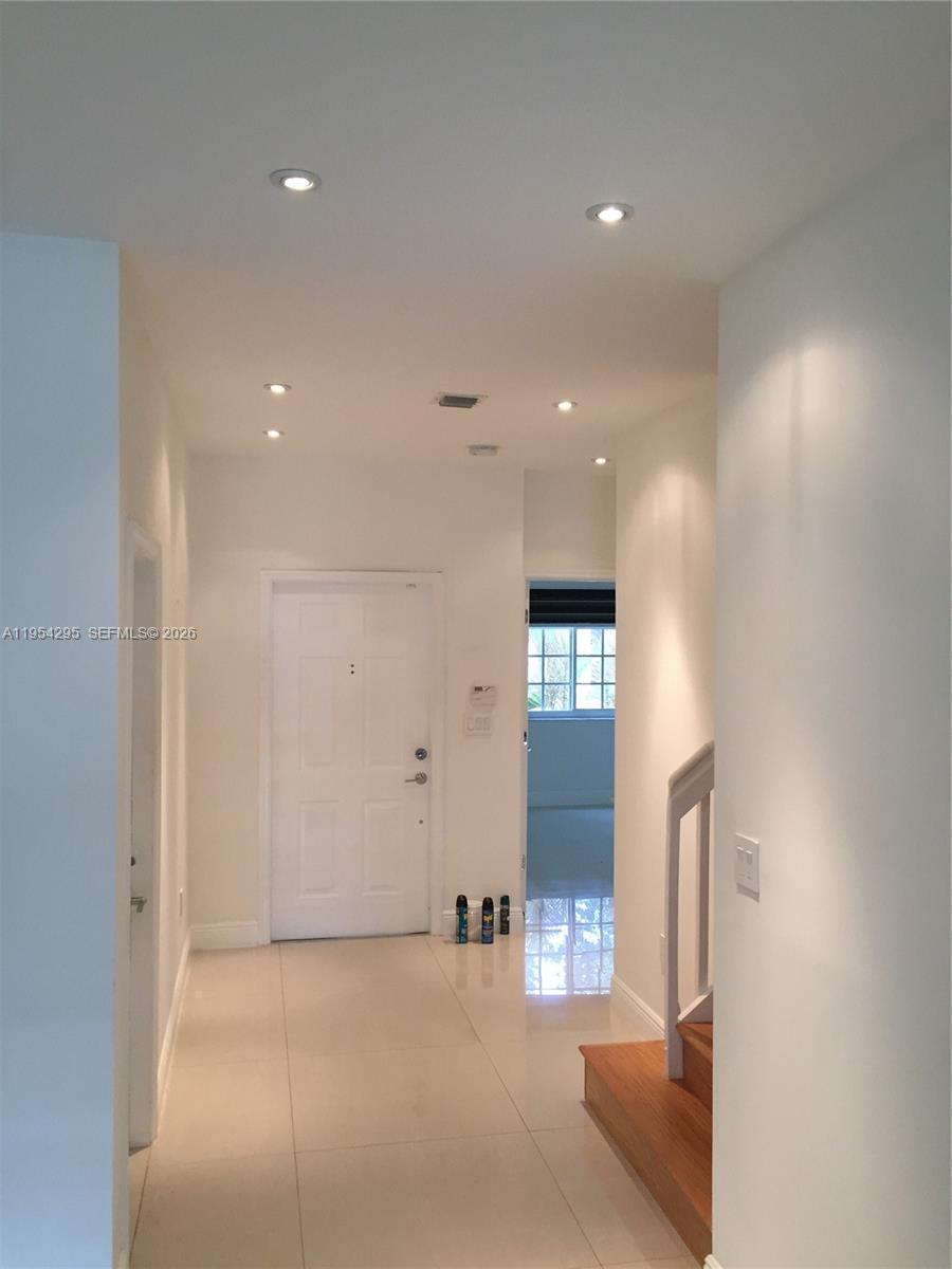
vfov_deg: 61.7
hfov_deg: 48.2
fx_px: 1063
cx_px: 476
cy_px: 634
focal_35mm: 29
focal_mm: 4.15
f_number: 2.2
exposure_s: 1/30
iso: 50
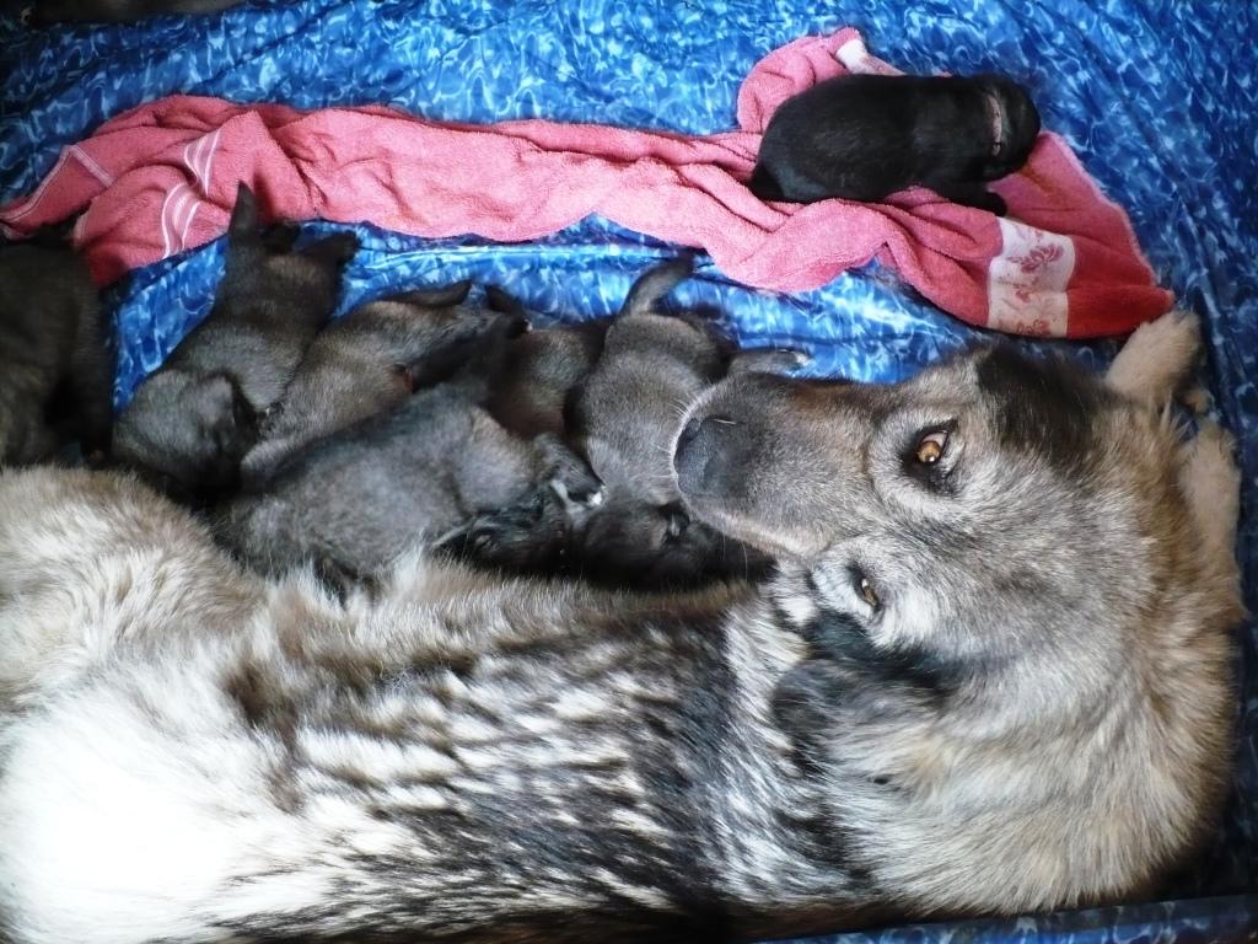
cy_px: 472
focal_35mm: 37
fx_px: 1345
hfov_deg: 50.1
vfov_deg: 38.7
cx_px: 629
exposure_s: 1/30
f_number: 2.8
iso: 250
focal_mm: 6.1
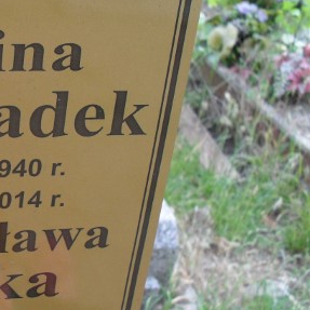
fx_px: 699
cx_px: -35
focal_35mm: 69
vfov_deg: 25.0
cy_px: 146
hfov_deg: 23.4
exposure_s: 1/125
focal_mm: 6.3
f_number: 3.2
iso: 100
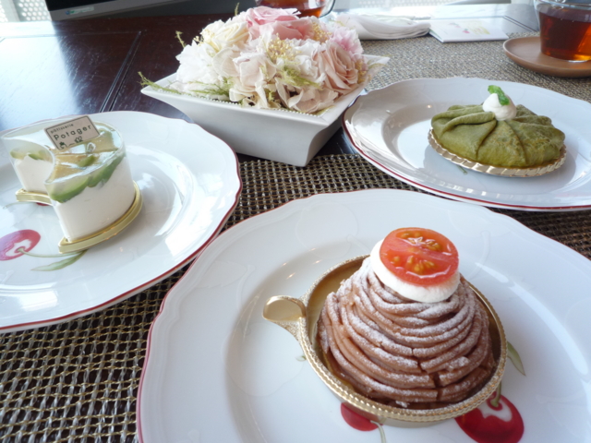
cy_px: 222
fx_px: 427
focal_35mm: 25
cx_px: 296
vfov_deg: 54.9
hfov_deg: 69.4
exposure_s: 1/50
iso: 100
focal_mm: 4.4
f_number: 2.8
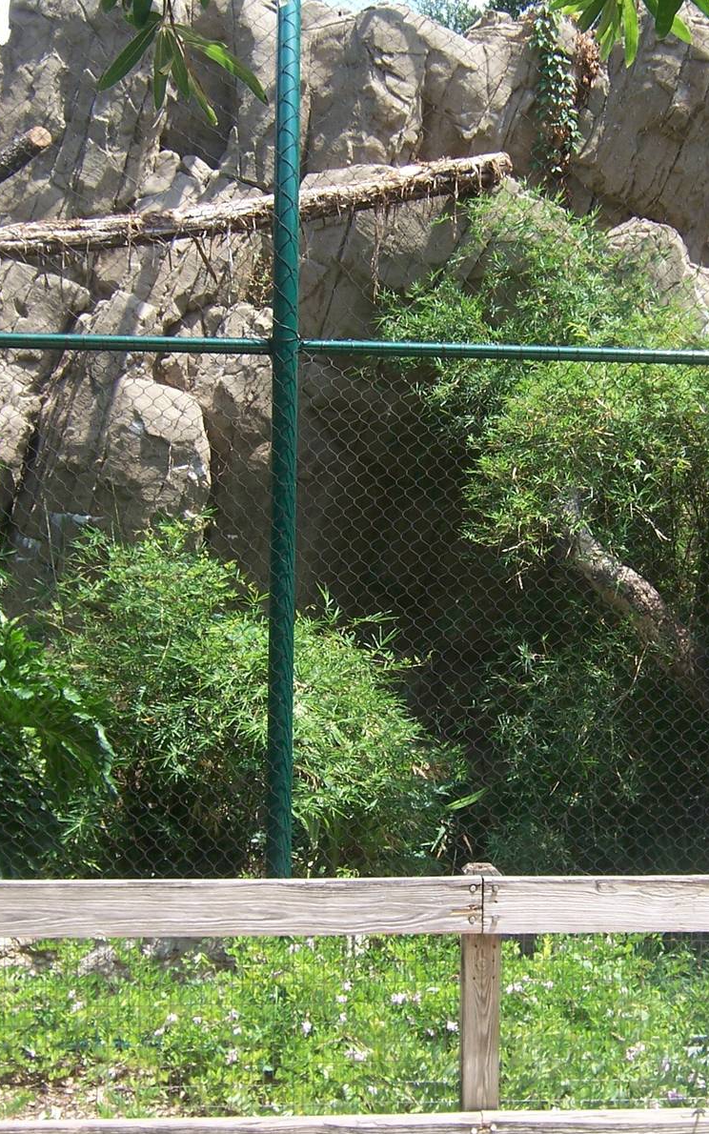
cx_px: 415
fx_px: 1762
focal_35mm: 57
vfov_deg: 35.7
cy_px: 571
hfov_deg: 22.7
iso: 80
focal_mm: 6.7
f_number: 4
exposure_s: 1/250
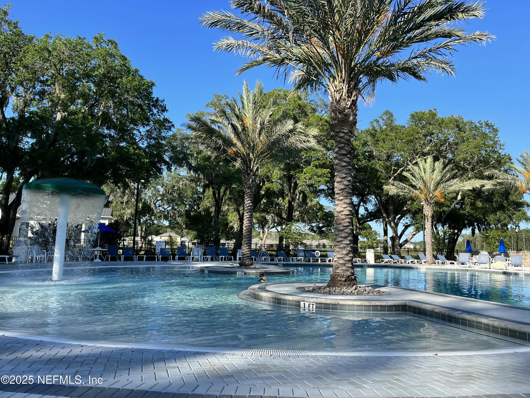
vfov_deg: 53.1
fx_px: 398
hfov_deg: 67.3
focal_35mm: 26
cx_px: 265
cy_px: 199
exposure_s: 1/1695
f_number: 1.6
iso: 50
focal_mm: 5.1
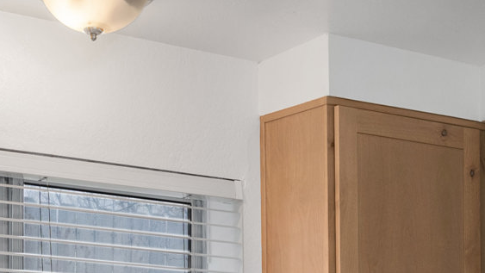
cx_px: 295
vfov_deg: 12.3
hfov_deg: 22.9
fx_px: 1196
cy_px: 428
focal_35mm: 93
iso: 500
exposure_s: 1/1.67
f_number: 8
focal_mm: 20
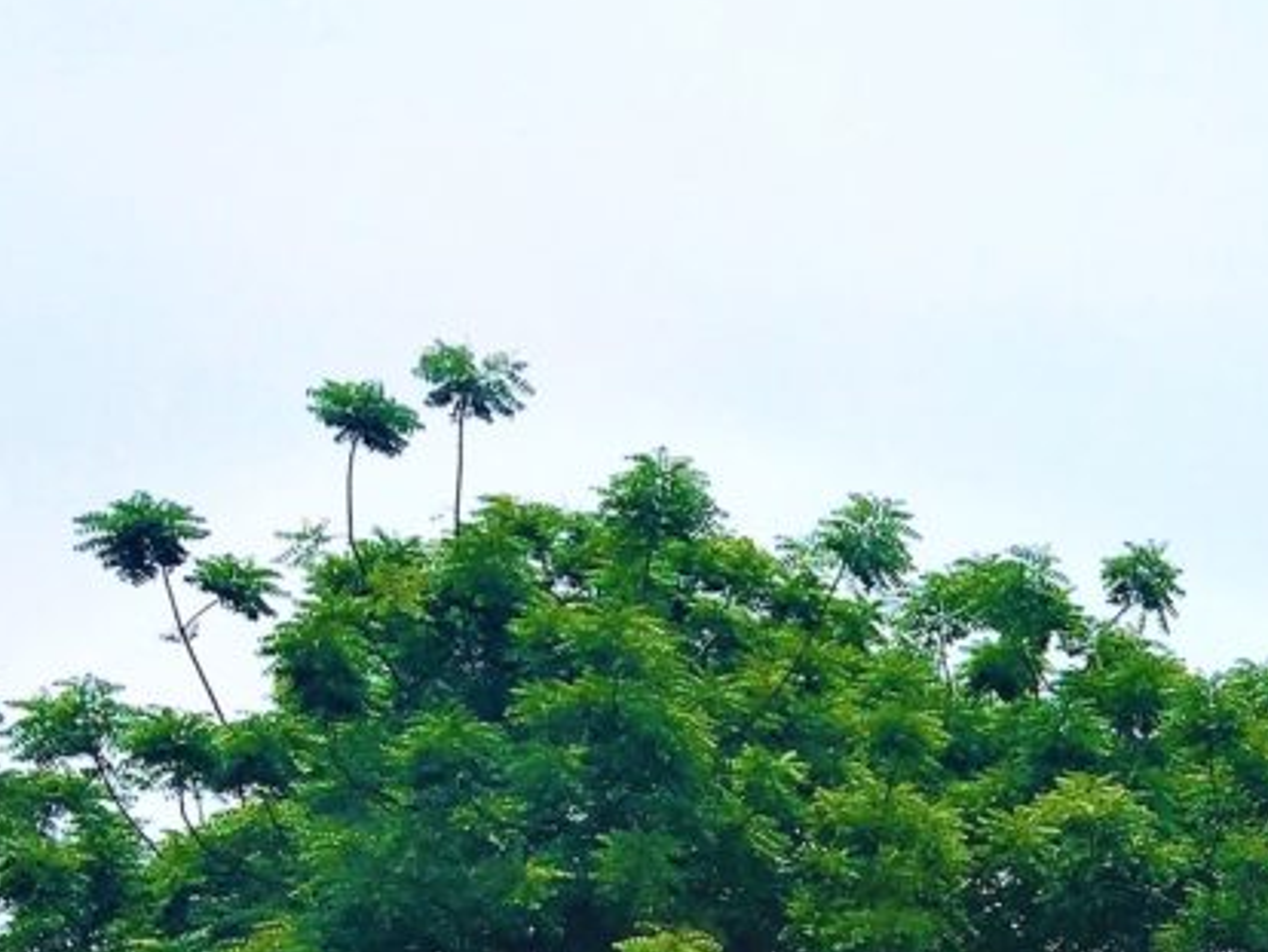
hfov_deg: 17.6
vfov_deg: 14.7
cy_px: 1068
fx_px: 3592
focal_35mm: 98
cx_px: 1985
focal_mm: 4.15
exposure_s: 1/4405
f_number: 2.2
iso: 32
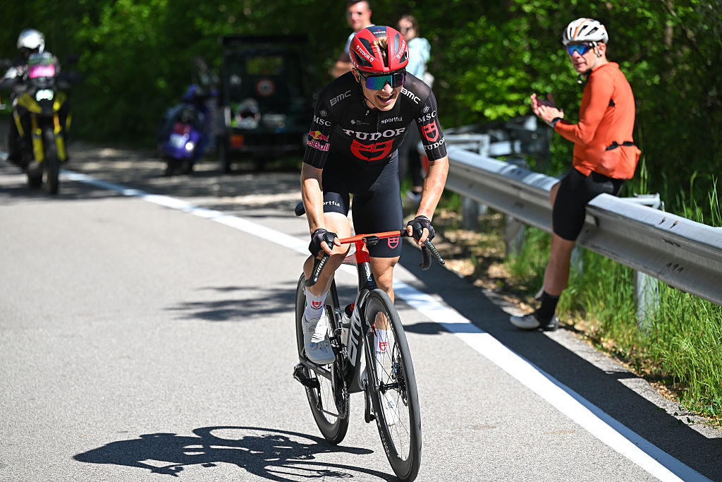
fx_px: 2407
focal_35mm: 120
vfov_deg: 11.4
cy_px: 241
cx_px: 361
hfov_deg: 17.1
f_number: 3.5
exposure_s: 1/2000
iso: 250
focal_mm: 120
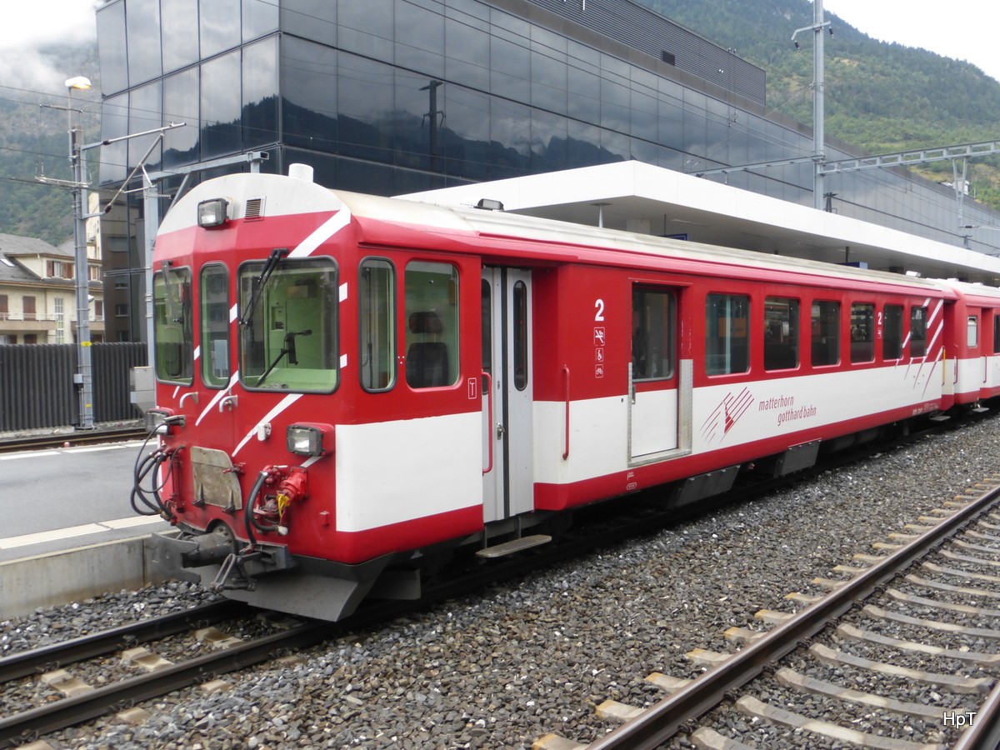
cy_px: 375
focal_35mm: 30
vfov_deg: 46.8
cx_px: 500
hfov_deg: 60.0
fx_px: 867
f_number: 4.5
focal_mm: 5.4
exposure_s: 1/60
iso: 125
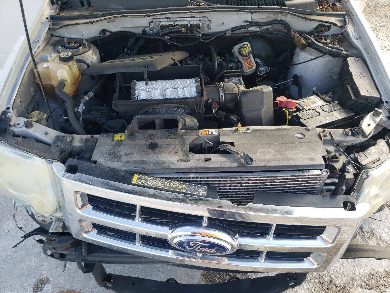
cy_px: 146
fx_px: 293
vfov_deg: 53.1
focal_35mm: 26
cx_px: 195
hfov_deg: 67.3
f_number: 1.5
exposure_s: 1/312
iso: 50
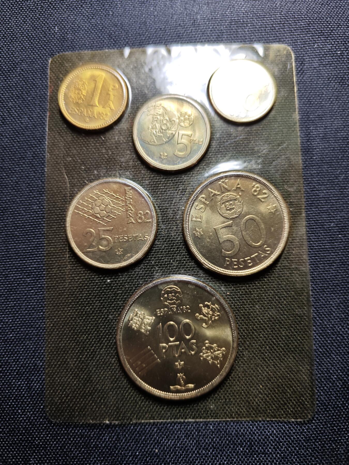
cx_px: 174
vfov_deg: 71.6
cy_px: 232
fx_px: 323
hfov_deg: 56.8
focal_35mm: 24
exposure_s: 1/63.1
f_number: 1.6
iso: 80
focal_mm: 5.84
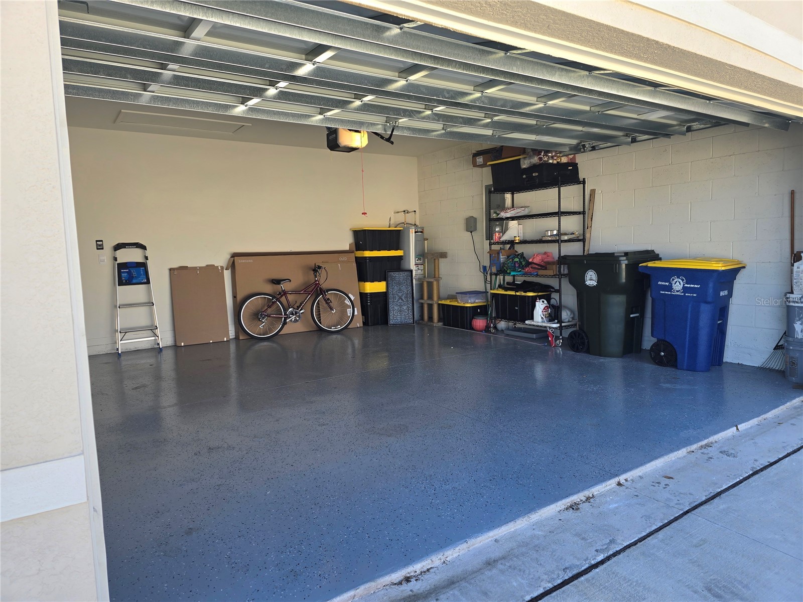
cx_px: 402
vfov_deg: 58.9
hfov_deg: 73.9
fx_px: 534
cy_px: 301
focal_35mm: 23
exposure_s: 1/125
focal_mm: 6.3
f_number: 1.7
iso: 12
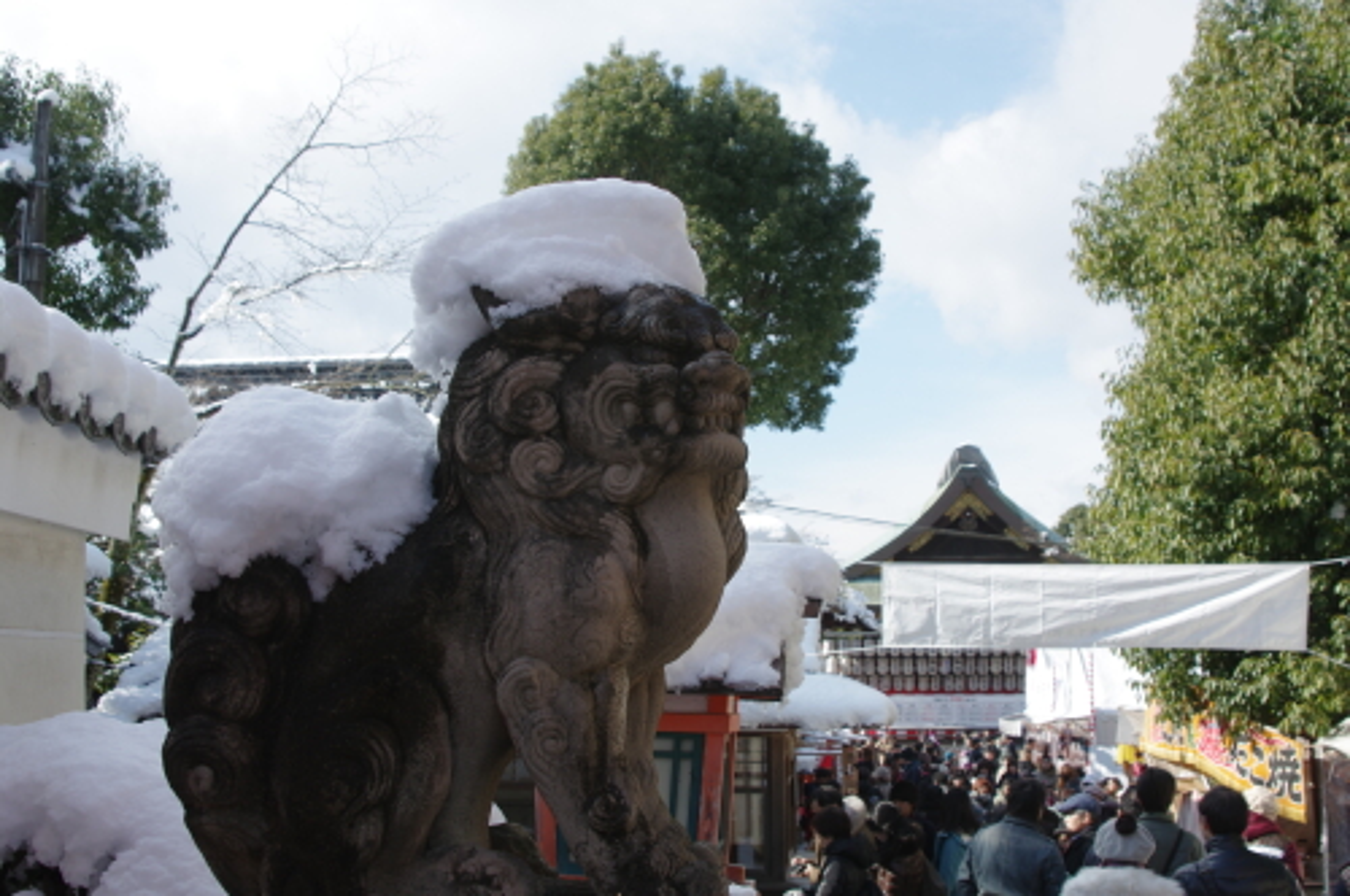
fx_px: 1573
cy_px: 448
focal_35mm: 42
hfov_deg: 46.5
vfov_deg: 31.8
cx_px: 675
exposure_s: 1/160
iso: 200
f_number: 9
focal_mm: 28
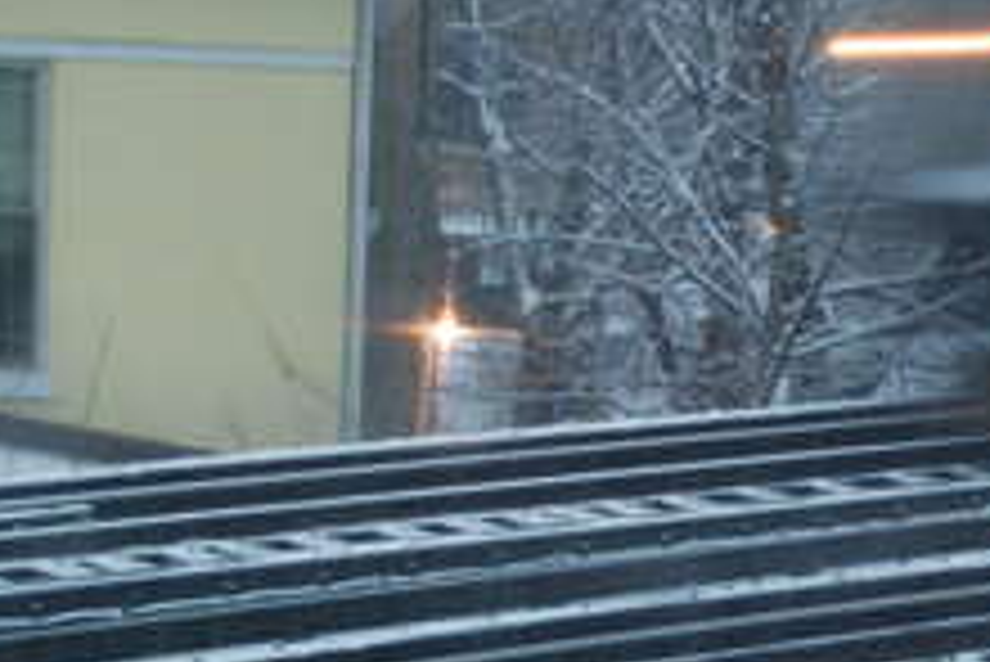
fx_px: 6907
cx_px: 1346
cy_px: 369
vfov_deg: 5.5
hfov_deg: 8.1
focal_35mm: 251
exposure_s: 1/10
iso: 250
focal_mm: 46
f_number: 4.8
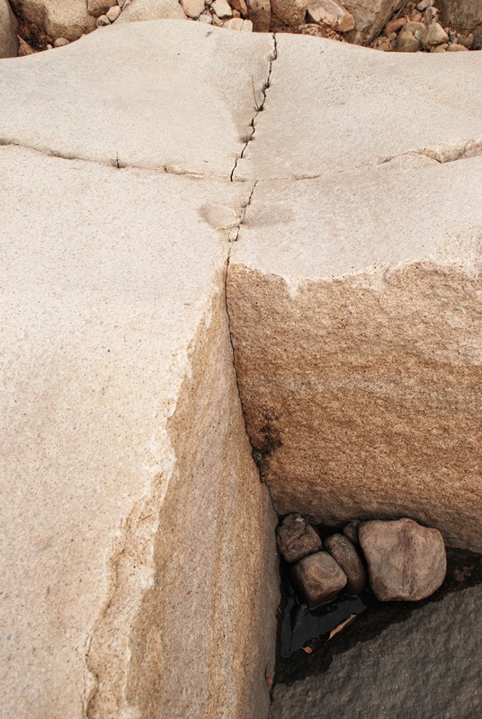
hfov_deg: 37.0
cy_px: 360
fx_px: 720
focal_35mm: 36
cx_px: 241
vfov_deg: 53.1
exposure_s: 1/125
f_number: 5.6
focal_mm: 24
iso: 320
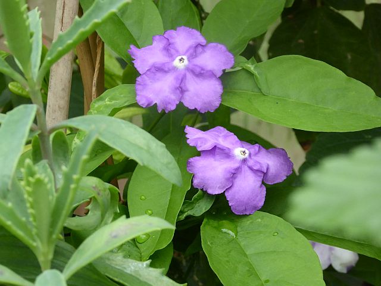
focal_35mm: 127
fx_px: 1398
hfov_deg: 15.5
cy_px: 143
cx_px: 190
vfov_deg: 11.7
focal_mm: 20.6
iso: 400
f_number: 5.1
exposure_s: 1/60
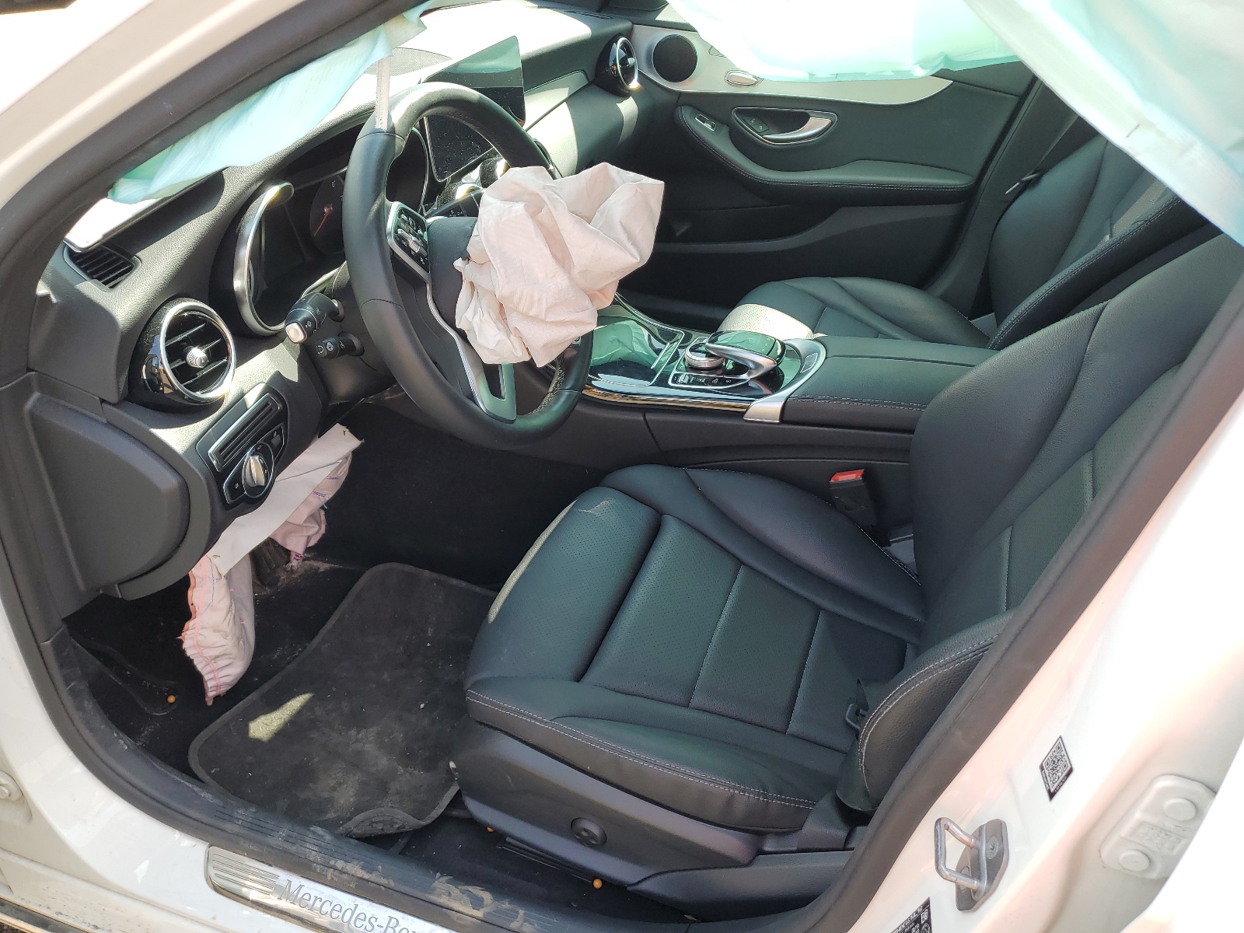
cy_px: 466
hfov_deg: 67.3
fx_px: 934
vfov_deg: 53.1
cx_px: 622
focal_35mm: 26
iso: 50
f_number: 1.5
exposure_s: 1/370
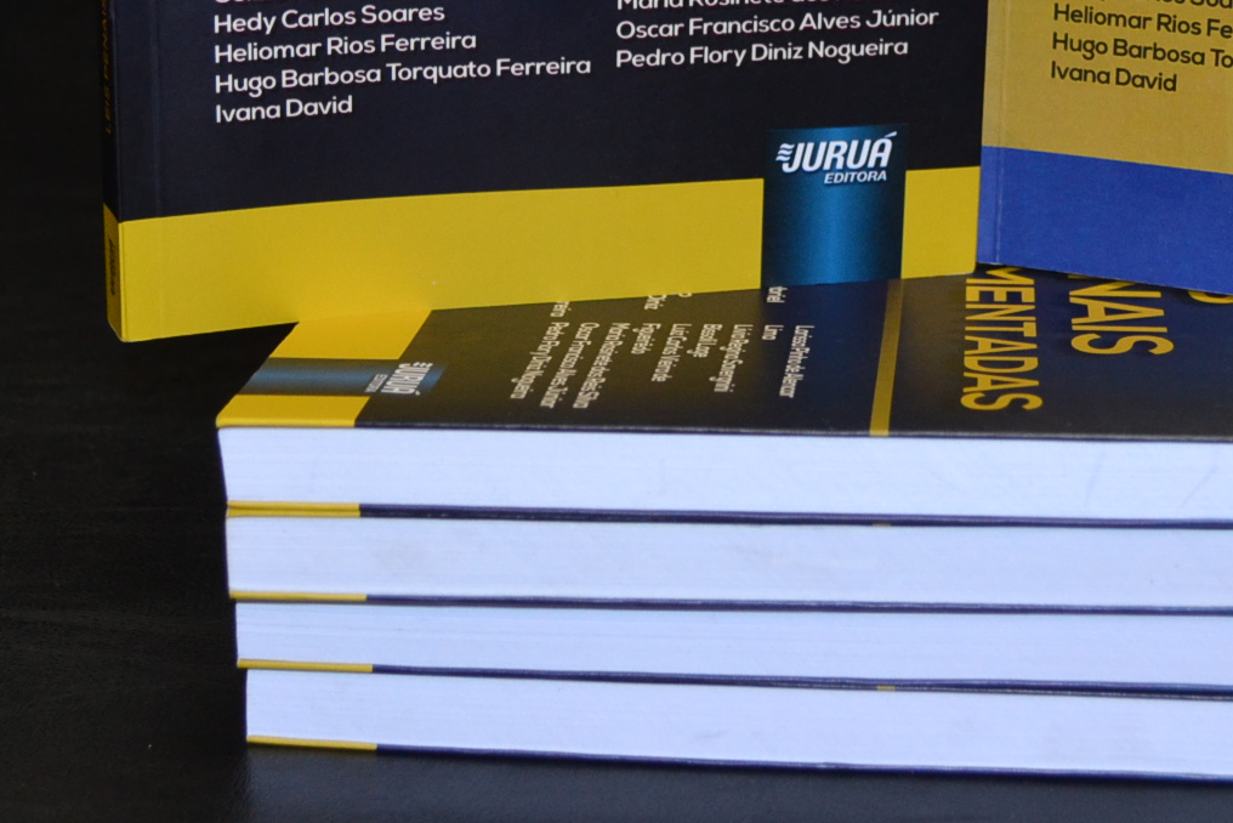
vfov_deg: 13.2
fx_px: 3494
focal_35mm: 102
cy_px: -89
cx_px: 853
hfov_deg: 19.9
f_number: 4.5
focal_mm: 30
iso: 800
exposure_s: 1/60
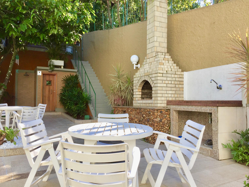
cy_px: 94
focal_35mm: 29
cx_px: 124
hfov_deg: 61.7
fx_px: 209
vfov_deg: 48.2
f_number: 2.2
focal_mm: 4.15
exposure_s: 1/455
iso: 32
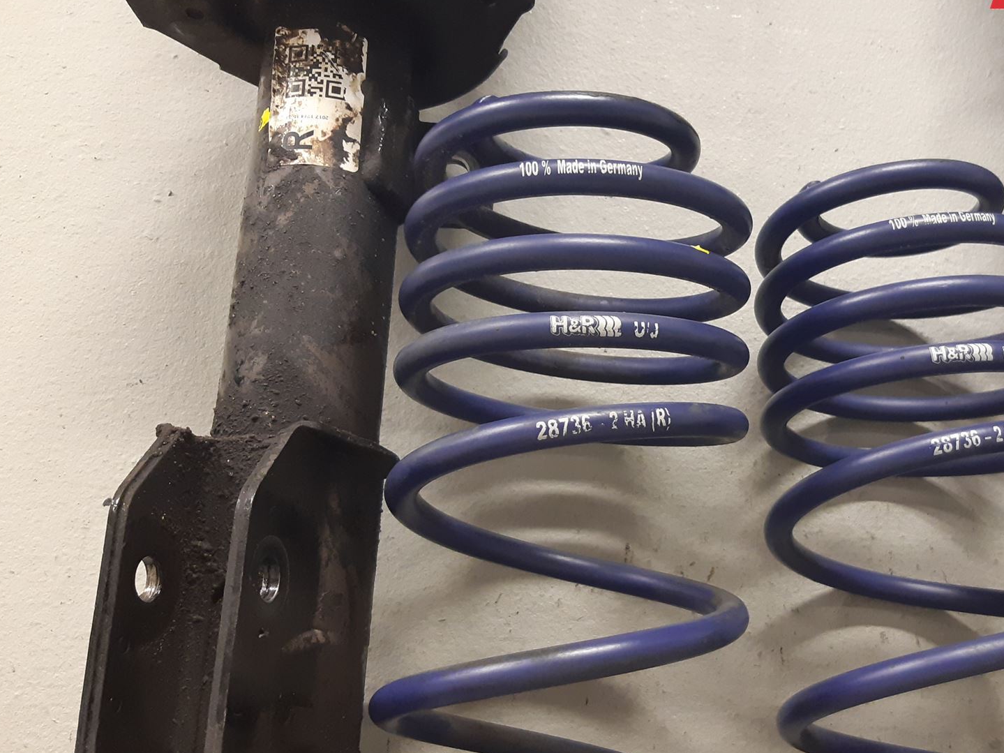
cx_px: 704
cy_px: 427
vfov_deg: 38.6
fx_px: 1073
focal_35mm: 37
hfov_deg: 48.9
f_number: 1.7
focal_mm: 3.93
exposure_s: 1/33
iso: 200
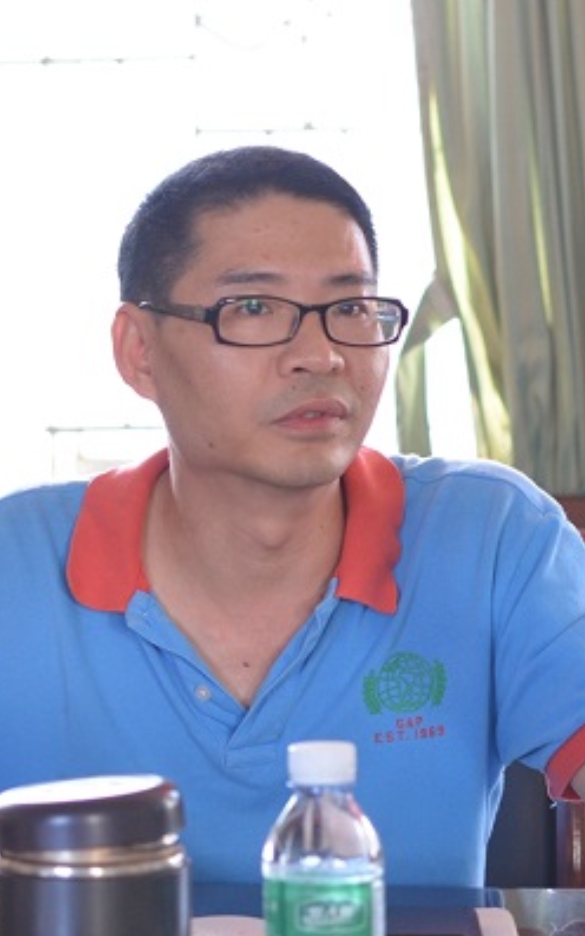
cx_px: 259
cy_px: 469
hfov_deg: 16.2
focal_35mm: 81
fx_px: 2061
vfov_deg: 25.6
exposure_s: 1/80
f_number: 3.5
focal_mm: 35
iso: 640
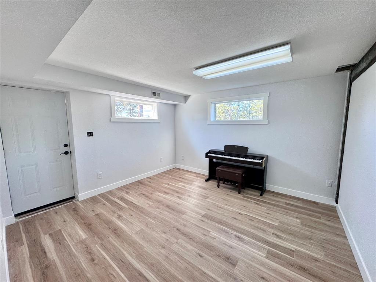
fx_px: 152
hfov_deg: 102.1
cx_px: 188
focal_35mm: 14
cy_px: 141
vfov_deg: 85.7
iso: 64
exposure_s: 1/120
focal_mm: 2.22
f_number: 2.2
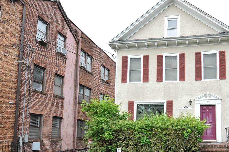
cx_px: 163
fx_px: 172
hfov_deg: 64.6
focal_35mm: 27
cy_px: 119
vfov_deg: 45.7
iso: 200
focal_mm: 15
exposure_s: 1/160
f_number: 6.3
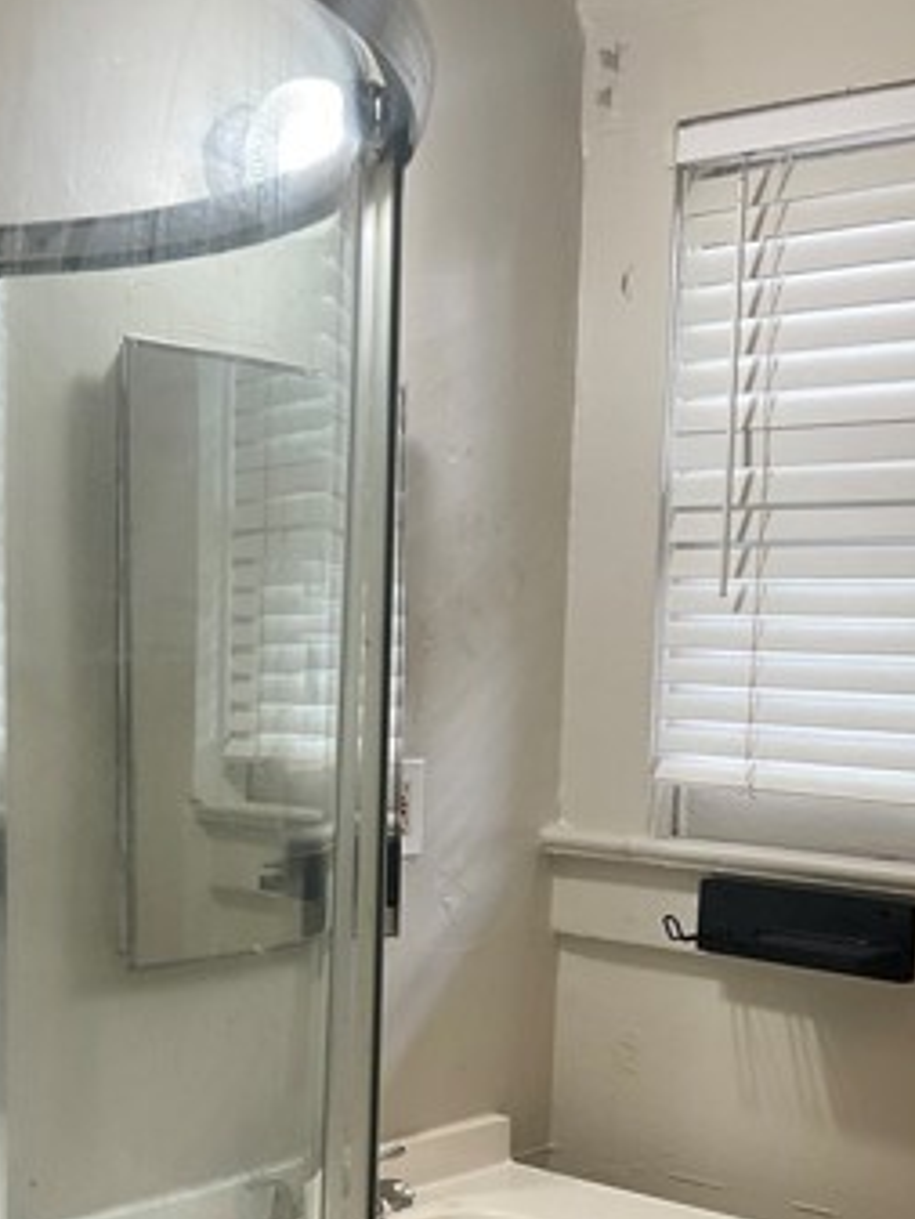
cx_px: 467
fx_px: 1937
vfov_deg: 34.3
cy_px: 897
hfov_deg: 26.6
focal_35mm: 55
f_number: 1.8
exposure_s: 1/60
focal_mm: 3
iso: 50
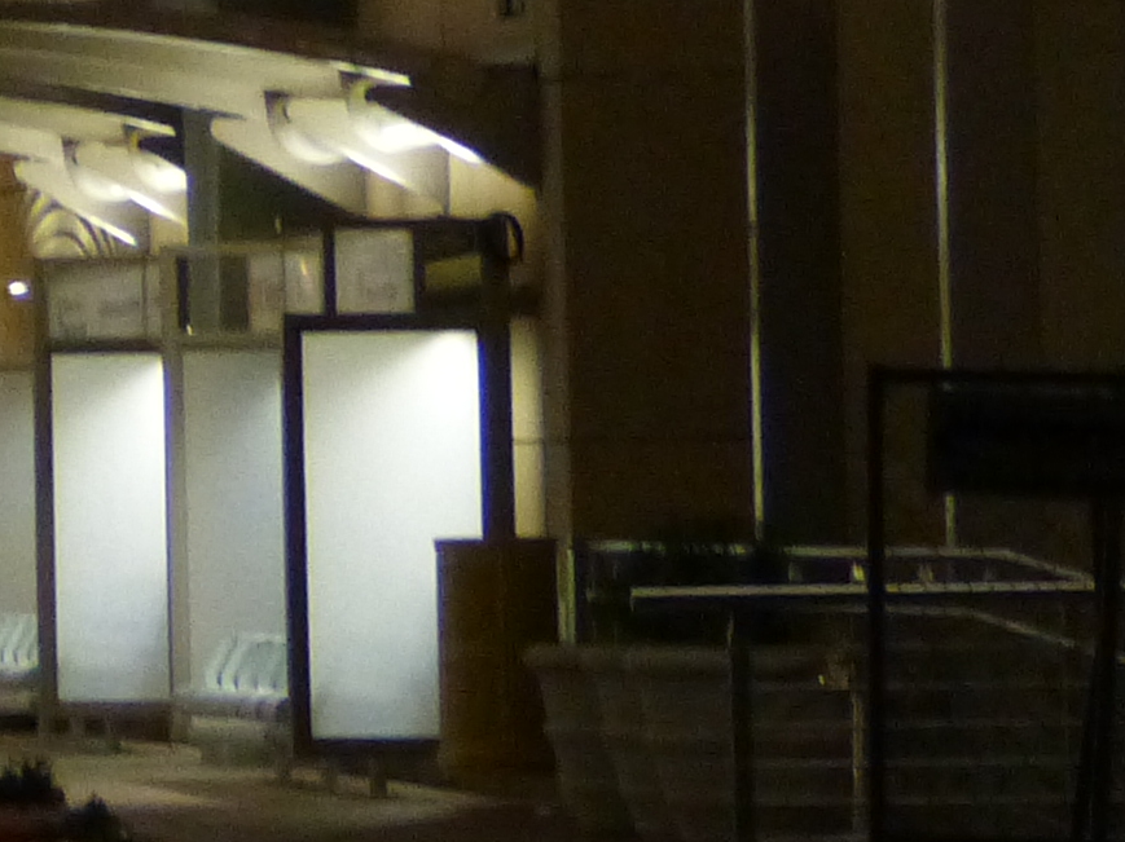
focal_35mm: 435
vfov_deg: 3.4
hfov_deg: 4.5
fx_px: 14131
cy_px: -625
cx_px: -1383
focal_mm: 14.8
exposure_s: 1/50
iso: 400
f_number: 3.4
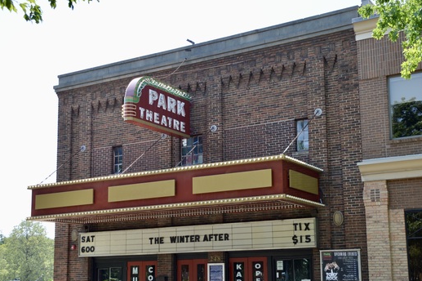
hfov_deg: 38.2
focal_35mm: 52
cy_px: 170
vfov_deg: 25.9
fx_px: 609
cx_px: 224
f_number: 6.3
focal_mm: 28
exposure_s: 1/160
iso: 100
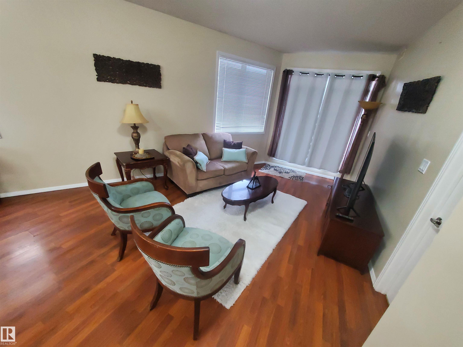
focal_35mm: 13
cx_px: 232
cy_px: 174
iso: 640
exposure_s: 1/30
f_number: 2.2
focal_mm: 1.8
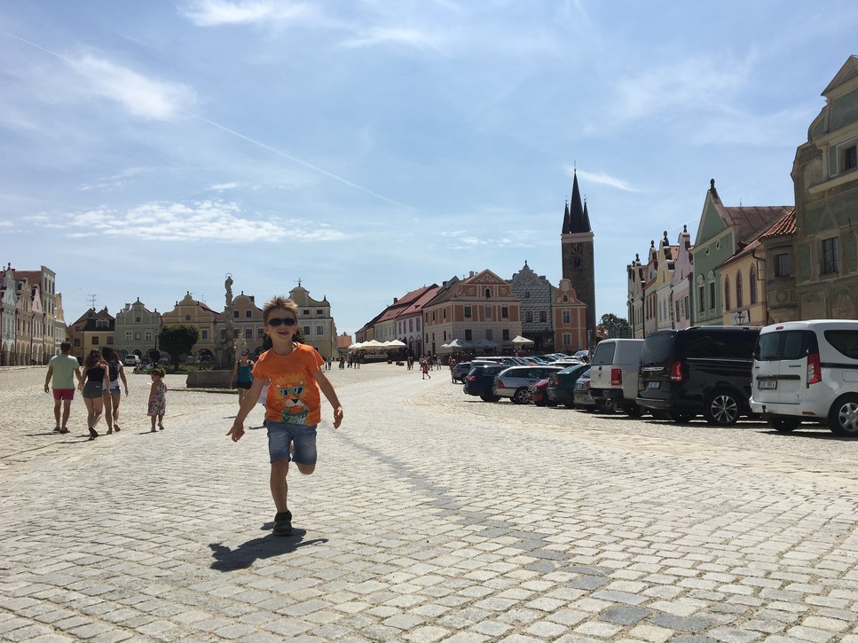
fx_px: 743
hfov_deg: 60.0
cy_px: 329
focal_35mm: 30
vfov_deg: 46.8
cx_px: 425
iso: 25
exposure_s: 1/3663
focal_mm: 4.15
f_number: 2.2
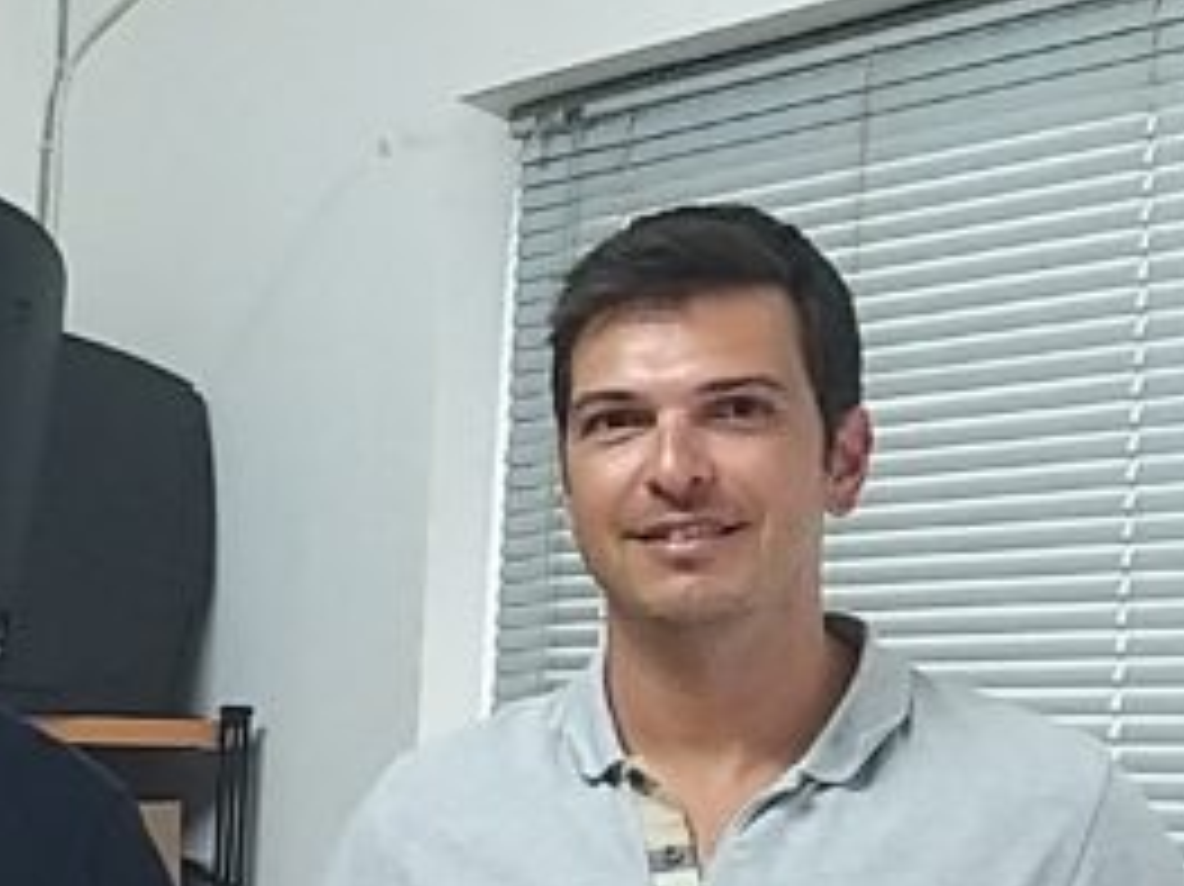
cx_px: -653
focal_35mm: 105
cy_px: 980
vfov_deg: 13.8
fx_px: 3590
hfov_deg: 16.8
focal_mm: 3.93
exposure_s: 1/33
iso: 250
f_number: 1.7
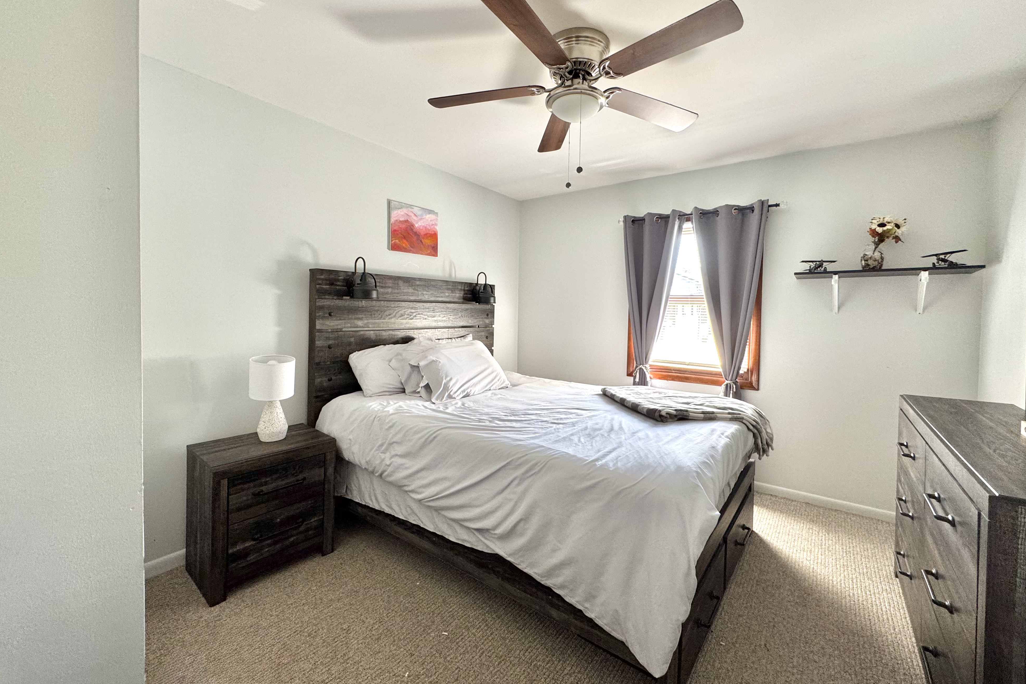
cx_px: 518
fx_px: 427
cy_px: 321
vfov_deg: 77.2
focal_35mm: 15
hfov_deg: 100.4
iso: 160
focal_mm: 2.22
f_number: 2.2
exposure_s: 1/60
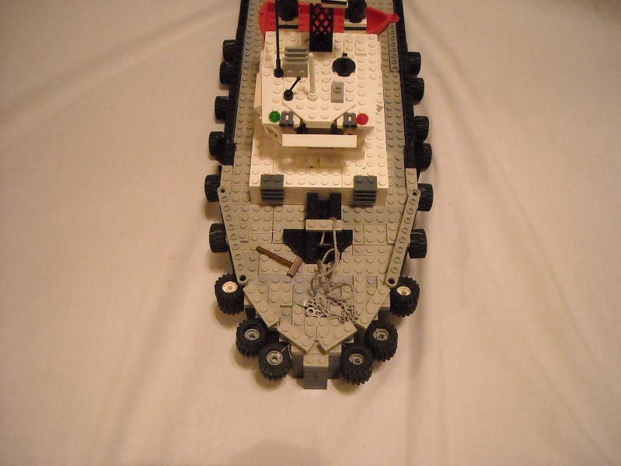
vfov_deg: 40.7
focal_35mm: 35
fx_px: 628
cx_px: 310
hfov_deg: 52.6
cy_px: 233
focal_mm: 5.7
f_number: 2.8
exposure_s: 1/30
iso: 800
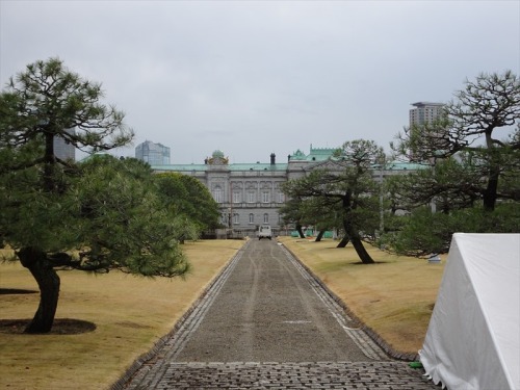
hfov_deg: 31.2
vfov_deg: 23.7
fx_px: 931
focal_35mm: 62
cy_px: 195
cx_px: 260
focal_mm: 10.59
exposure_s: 1/320
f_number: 4.5
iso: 80
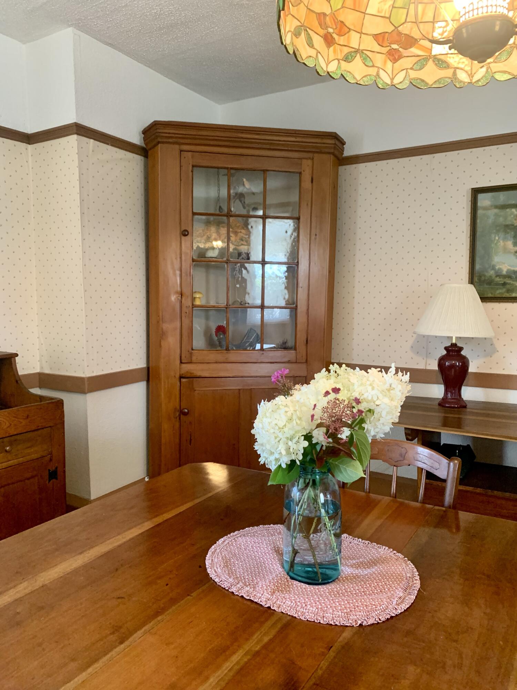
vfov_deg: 67.3
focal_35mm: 26
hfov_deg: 53.1
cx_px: 258
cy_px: 345
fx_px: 518
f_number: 1.8
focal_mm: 4.25
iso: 320
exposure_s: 1/60
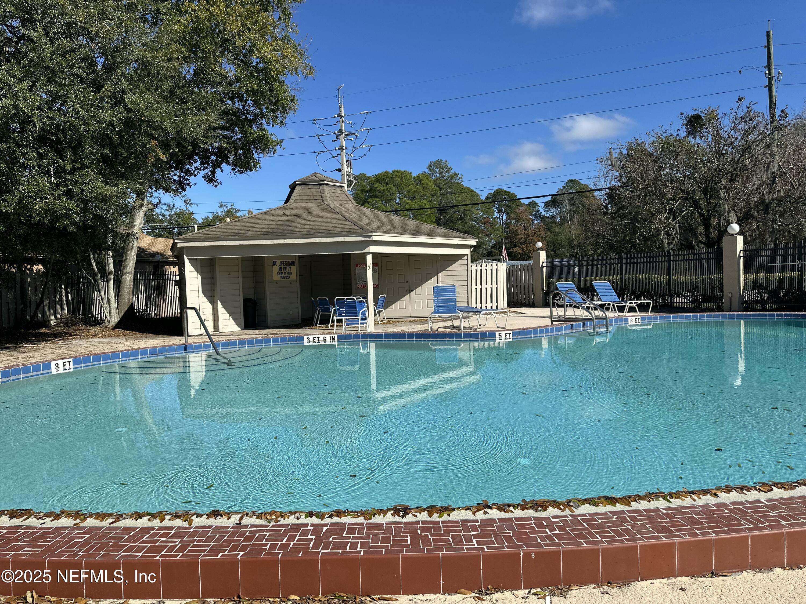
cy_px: 302
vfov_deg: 56.8
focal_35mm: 24
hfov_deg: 71.6
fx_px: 559
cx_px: 403
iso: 80
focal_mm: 6.86
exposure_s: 1/5525
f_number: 1.78
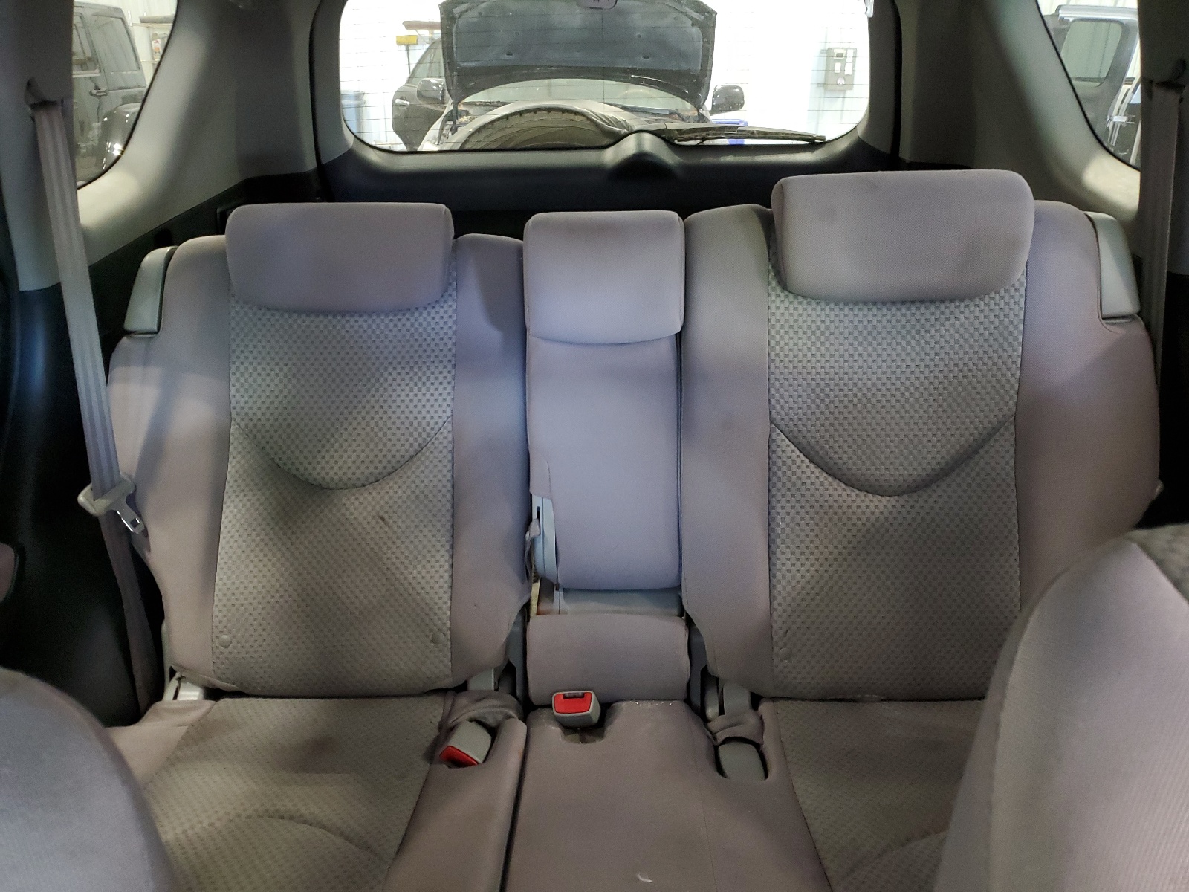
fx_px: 893
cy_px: 446
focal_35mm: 26
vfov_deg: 53.1
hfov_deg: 67.3
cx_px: 594
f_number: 1.5
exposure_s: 1/17
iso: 309
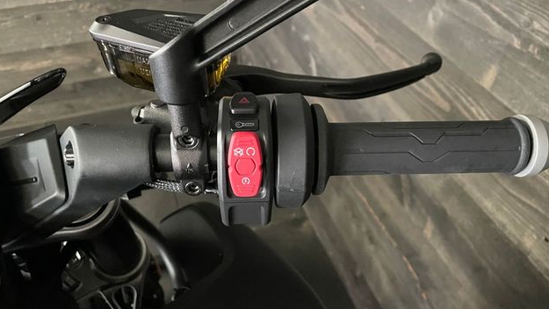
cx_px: 276
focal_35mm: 29
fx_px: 422
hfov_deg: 66.0
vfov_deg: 40.2
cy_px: 158
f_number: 1.6
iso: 800
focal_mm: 4.2
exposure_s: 1/25
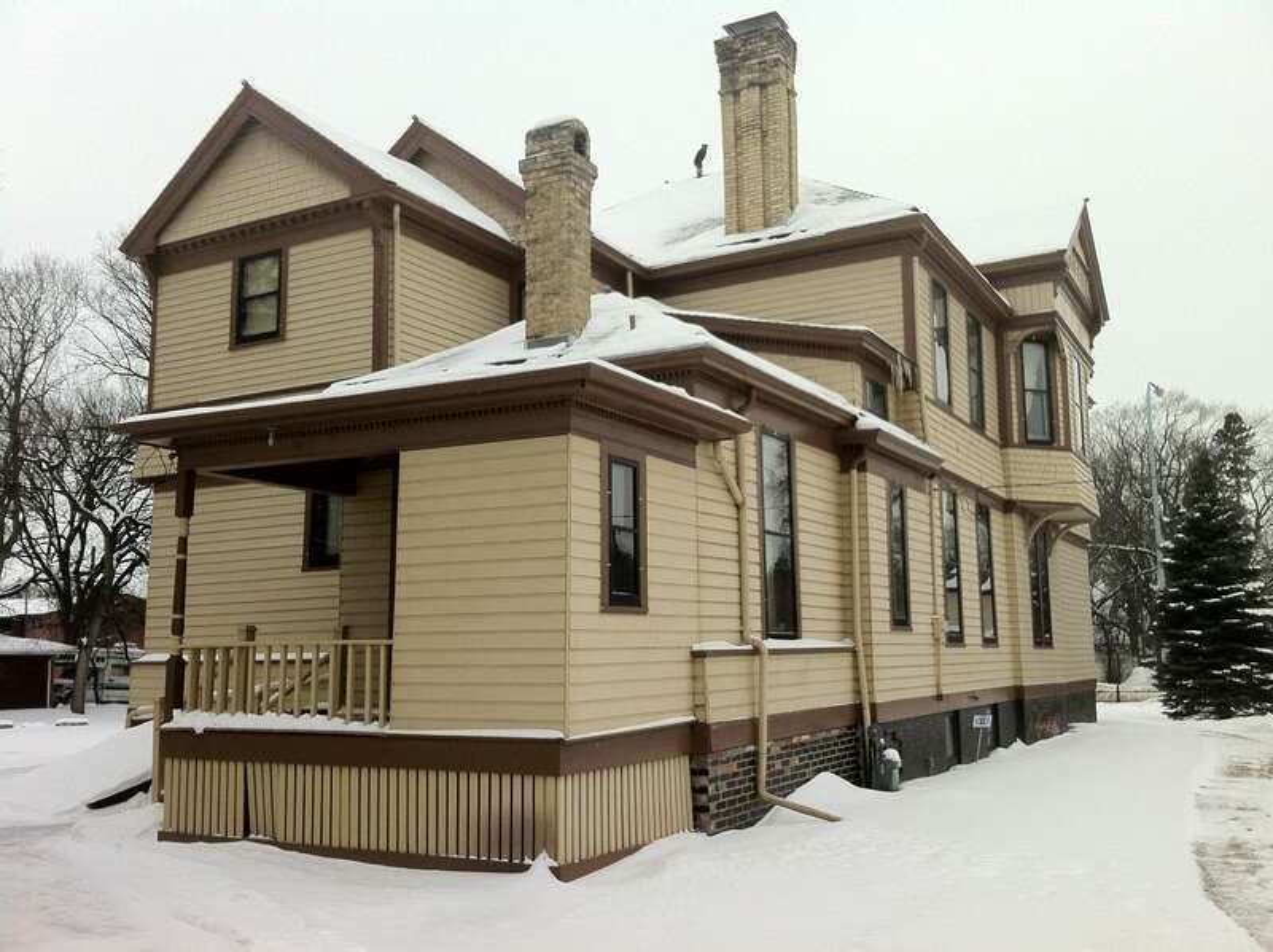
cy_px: 476
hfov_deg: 52.7
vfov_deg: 40.6
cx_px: 636
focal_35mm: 35
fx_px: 1286
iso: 80
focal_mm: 3.85
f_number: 2.8
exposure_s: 1/773
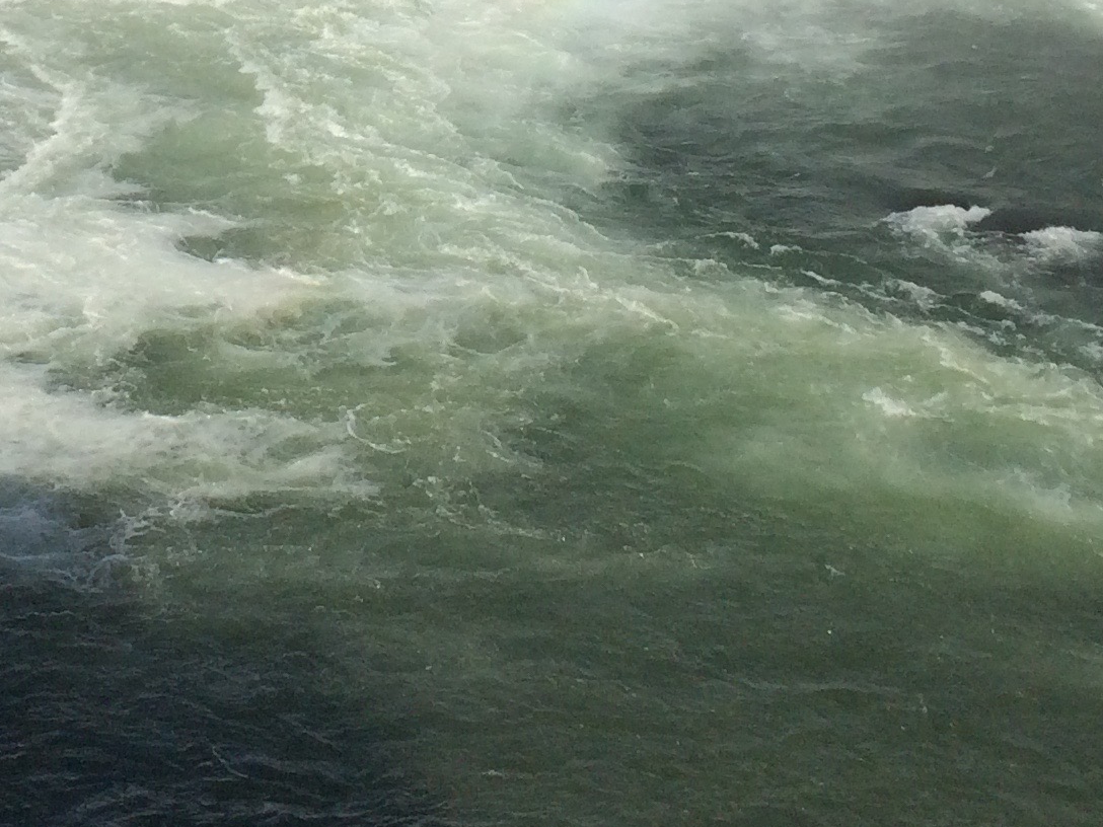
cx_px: 97
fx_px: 2772
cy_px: -238
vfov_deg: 16.1
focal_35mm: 87
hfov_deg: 22.0
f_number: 2.2
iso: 32
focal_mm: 4.15
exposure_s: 1/5882
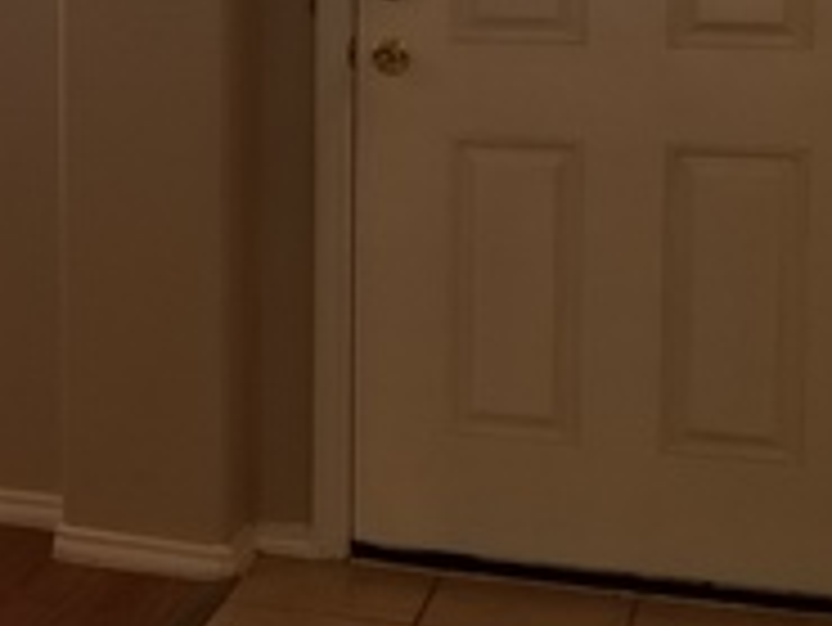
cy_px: 54
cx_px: -261
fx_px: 2165
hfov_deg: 19.9
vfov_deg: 16.2
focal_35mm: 90
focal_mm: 4.25
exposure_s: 1/60
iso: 64
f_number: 1.7
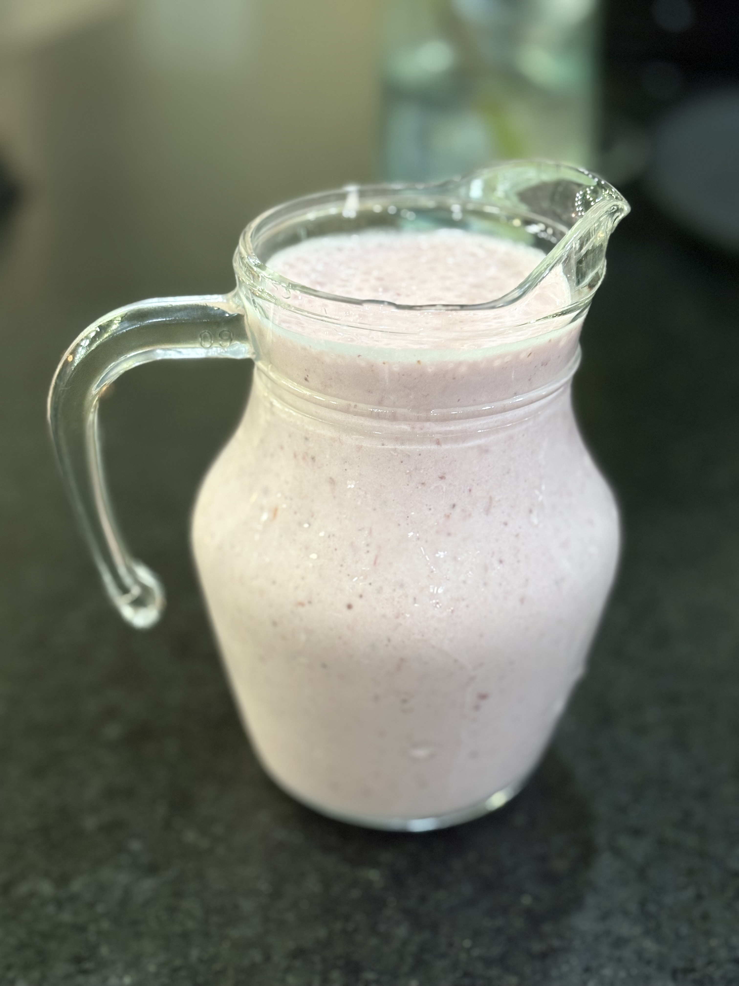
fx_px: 1480
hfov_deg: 28.0
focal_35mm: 52
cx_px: 370
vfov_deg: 36.8
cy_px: 493
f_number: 1.6
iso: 250
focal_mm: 5.96
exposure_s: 1/40
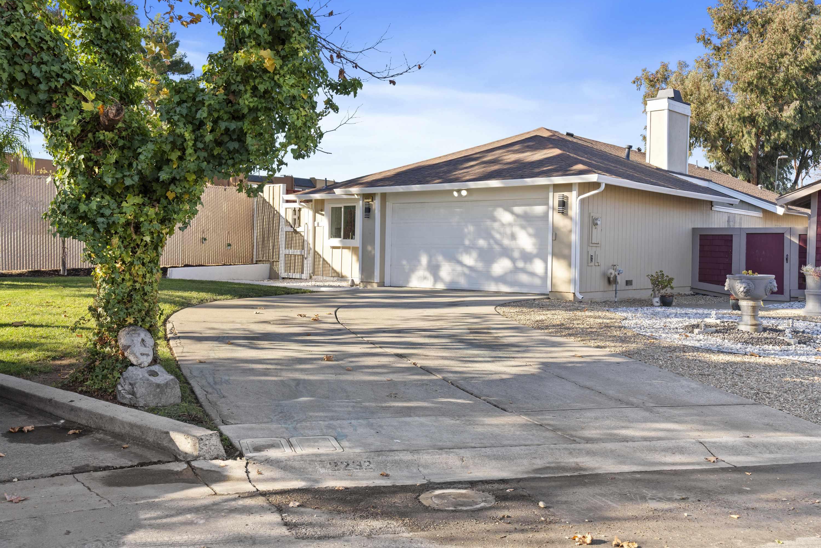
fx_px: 821
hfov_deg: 53.1
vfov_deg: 36.9
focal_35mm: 36
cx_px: 412
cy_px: 267
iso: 200
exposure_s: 1/125
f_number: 8
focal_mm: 35
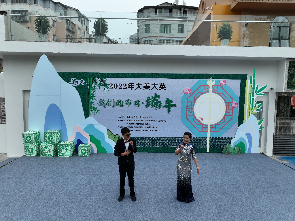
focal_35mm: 24
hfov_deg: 71.6
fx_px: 204
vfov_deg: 56.8
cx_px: 148
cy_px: 110
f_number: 2.8
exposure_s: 1/1250
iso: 100
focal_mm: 12.29
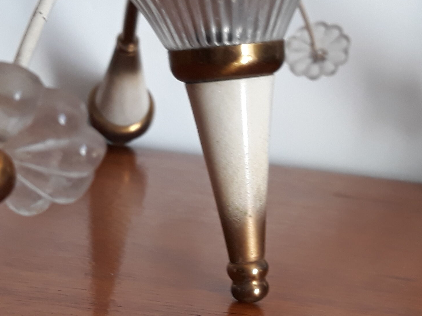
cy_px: 205
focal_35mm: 76
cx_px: 228
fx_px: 926
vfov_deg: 19.3
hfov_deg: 25.7
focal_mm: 3.71
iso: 64
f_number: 1.7
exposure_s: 1/50
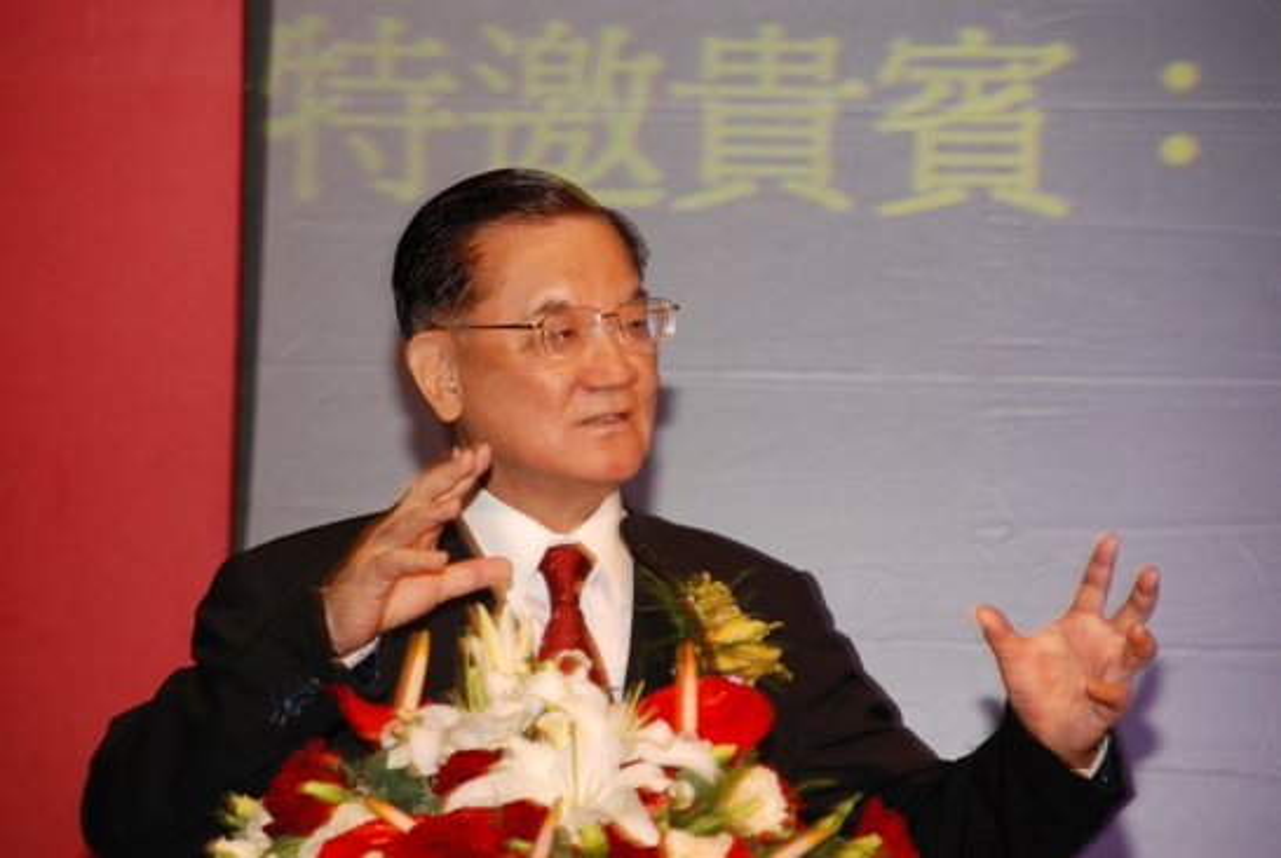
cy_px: 429
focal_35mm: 202
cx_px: 640
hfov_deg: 10.1
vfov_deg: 6.8
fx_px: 7217
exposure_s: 1/60
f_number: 6.3
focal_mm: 135
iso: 400
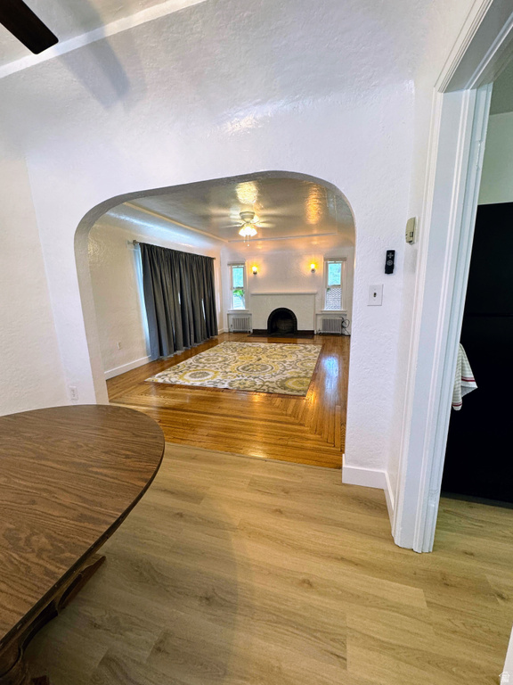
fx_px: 277
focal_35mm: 14
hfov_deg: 85.7
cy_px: 342
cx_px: 256
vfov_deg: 102.1
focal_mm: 2.22
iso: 200
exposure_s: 1/60
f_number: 2.2
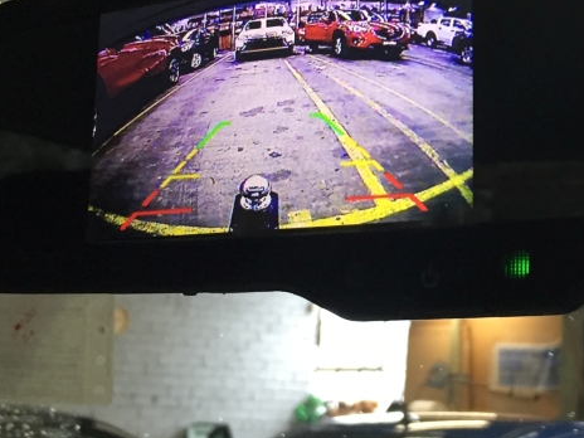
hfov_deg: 25.2
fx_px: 1265
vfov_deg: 19.3
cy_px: 50
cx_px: 525
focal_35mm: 75
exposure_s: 1/33
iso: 80
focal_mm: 4.15
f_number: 2.2
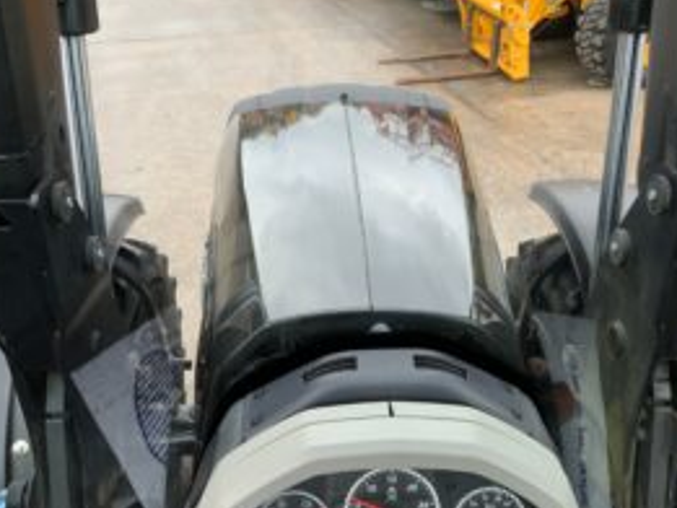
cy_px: 213
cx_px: 348
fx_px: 783
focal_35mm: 40
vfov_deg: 35.9
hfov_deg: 46.8
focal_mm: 3
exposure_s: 1/122
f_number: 1.8
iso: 50
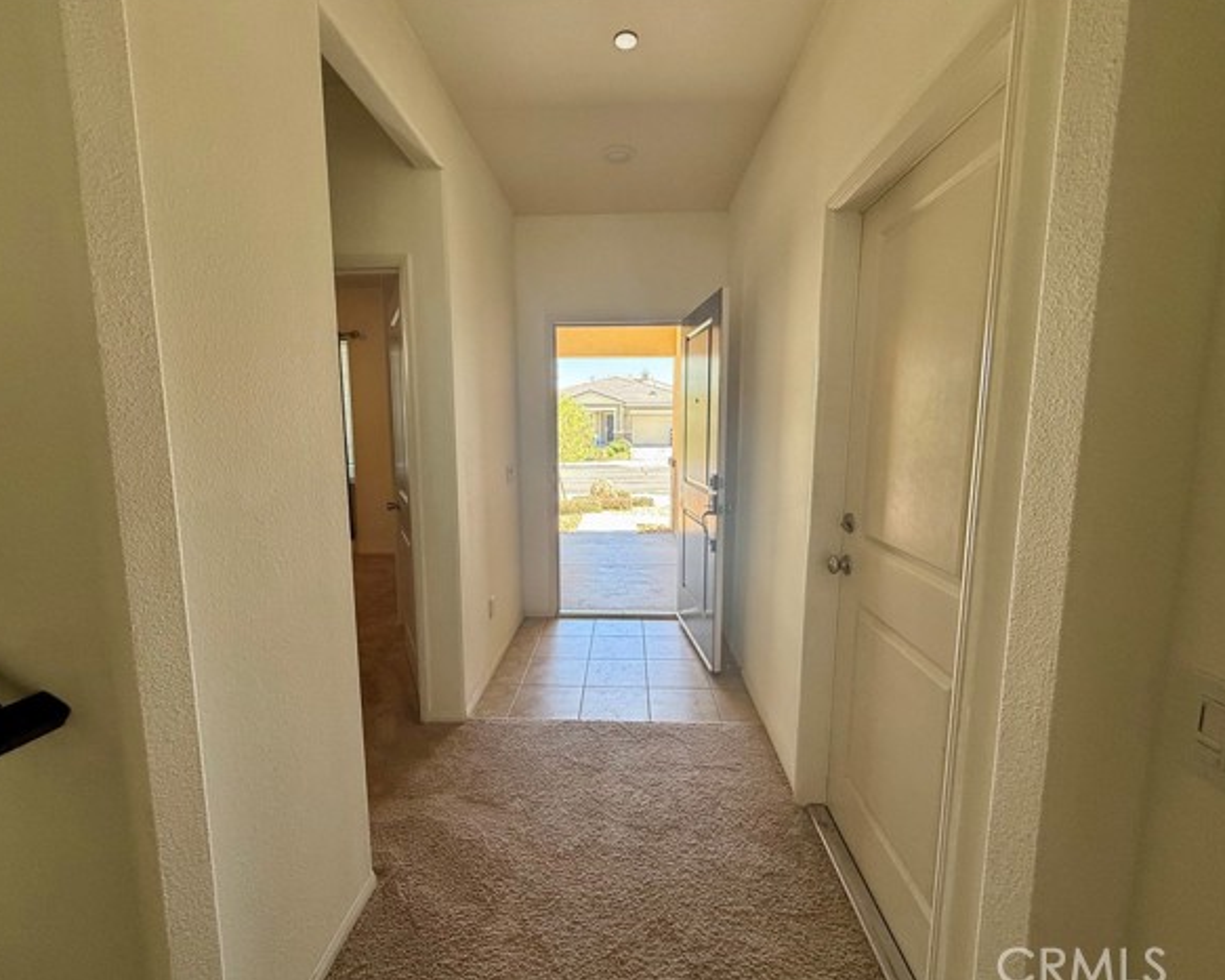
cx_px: 609
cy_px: 492
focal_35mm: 15
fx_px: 544
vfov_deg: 84.0
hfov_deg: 96.8
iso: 64
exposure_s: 1/124
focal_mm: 2.22
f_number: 2.2
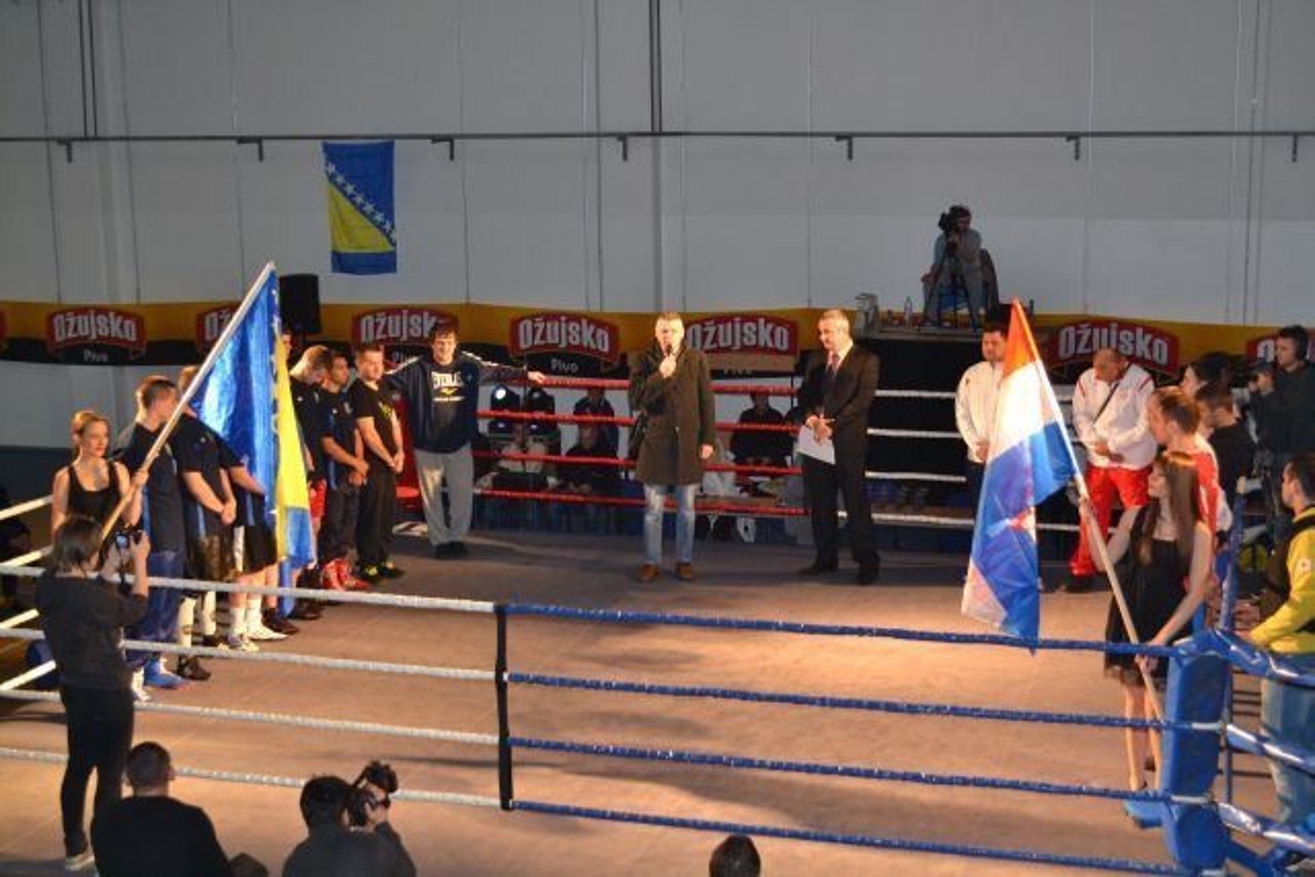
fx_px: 1863
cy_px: 438
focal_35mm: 51
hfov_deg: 38.9
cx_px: 658
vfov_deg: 26.5
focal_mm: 34
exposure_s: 1/60
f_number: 5
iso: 1100
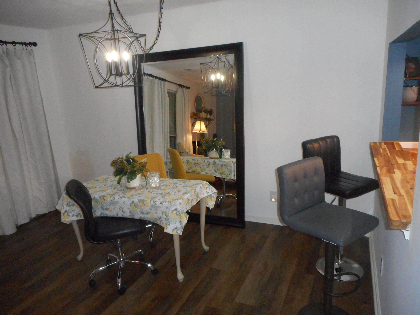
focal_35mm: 25
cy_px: 158
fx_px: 303
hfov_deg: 69.4
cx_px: 210
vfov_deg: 54.9
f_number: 3.7
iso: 500
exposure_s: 1/25
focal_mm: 4.5
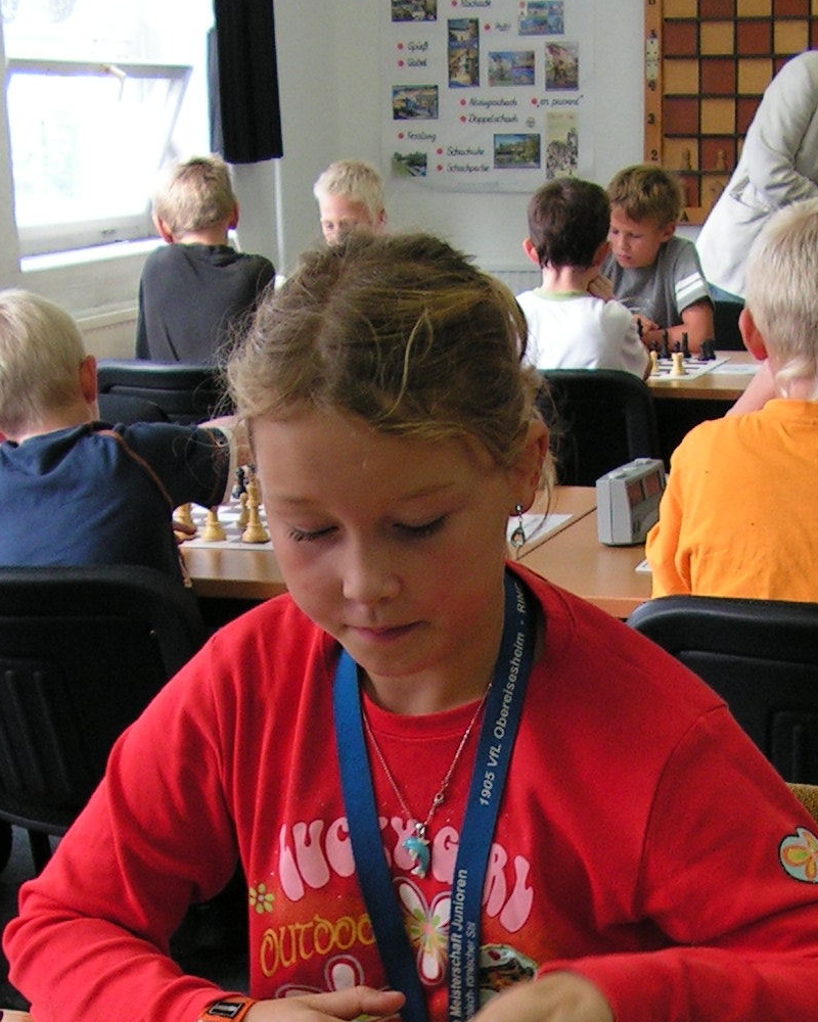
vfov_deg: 25.4
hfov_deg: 21.2
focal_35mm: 72
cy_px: 961
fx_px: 2179
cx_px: 467
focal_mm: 6
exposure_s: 1/40
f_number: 3.2
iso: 100
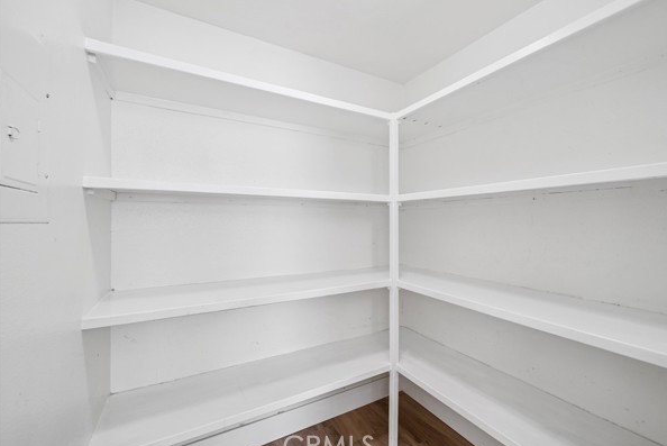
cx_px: 353
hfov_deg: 104.1
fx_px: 260
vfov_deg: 81.3
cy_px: 222
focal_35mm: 14
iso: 400
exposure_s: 1/40
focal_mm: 13
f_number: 7.1
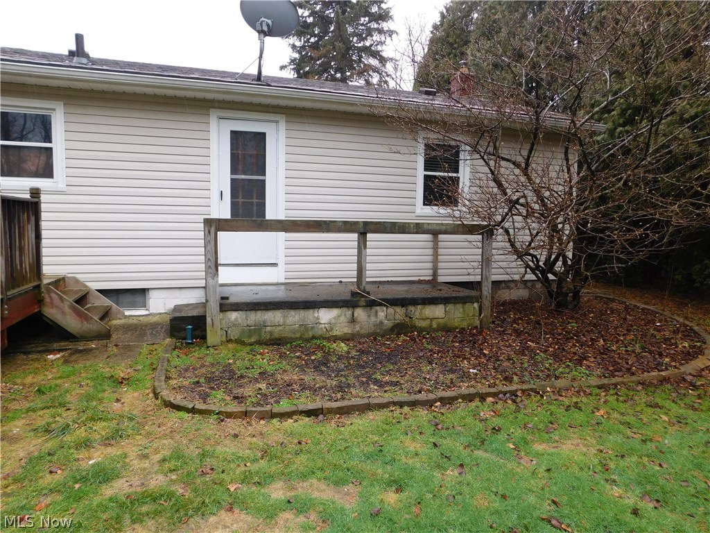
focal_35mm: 23
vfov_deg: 58.9
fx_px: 472
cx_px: 355
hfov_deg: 73.9
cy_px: 266
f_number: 3
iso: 125
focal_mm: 4
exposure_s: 1/50
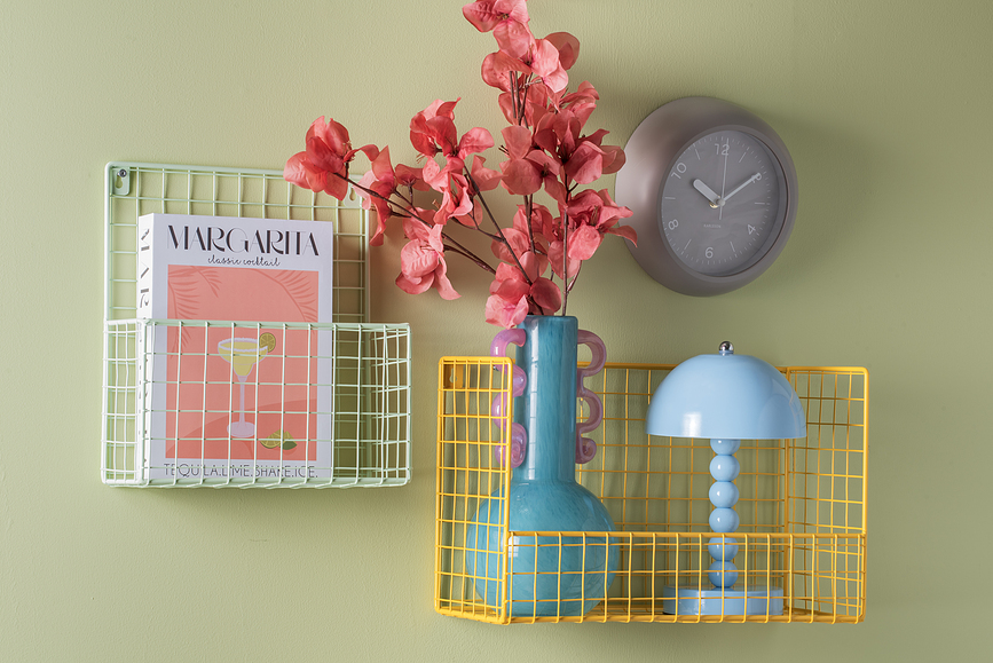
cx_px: 496
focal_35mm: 122
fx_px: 3367
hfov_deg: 16.8
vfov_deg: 11.2
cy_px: 332
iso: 80
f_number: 16
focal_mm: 122
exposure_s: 1/13
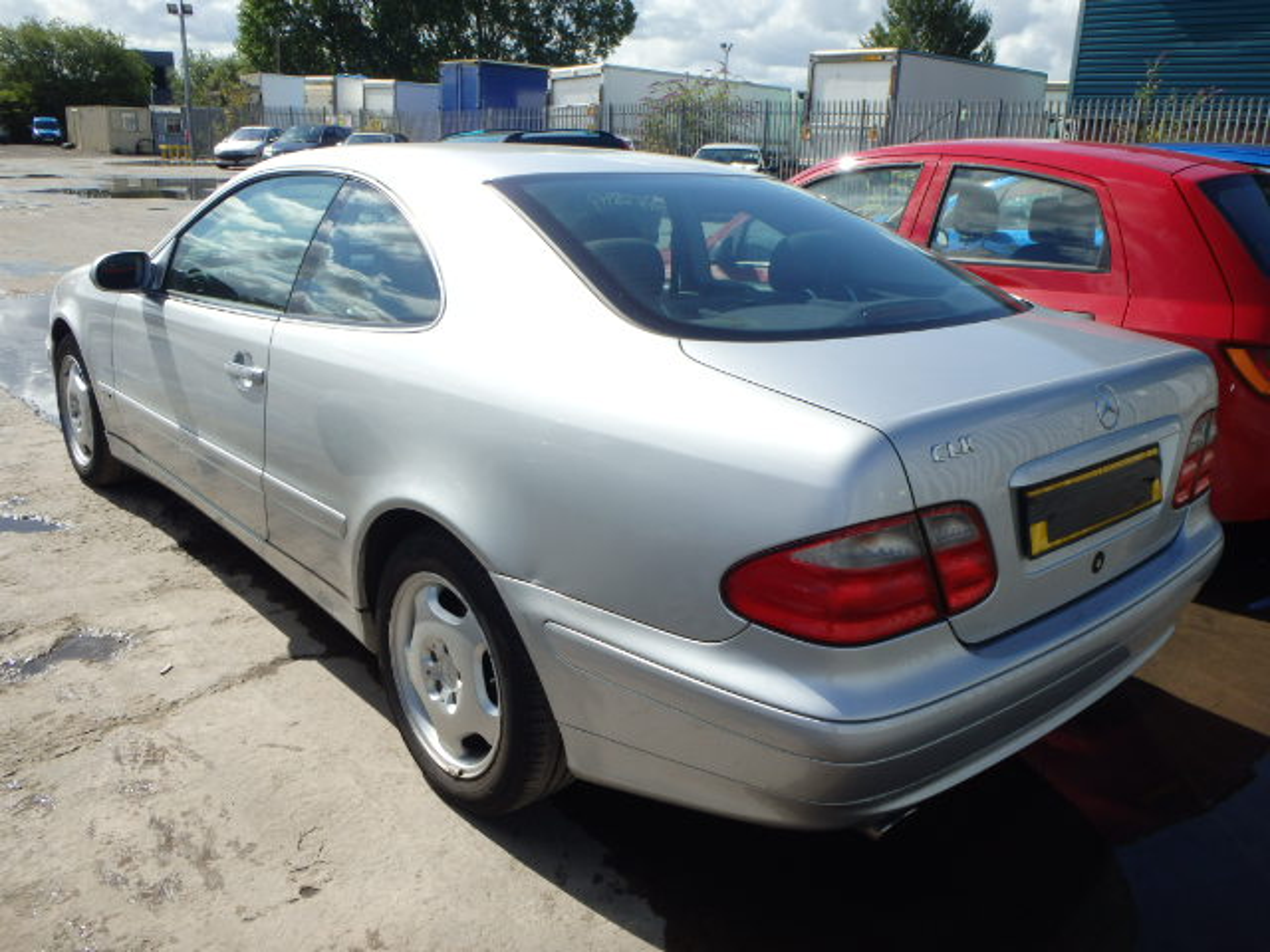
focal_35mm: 28
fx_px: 1027
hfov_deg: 63.4
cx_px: 635
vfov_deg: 49.7
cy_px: 476
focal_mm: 5
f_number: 11
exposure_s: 1/125
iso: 125
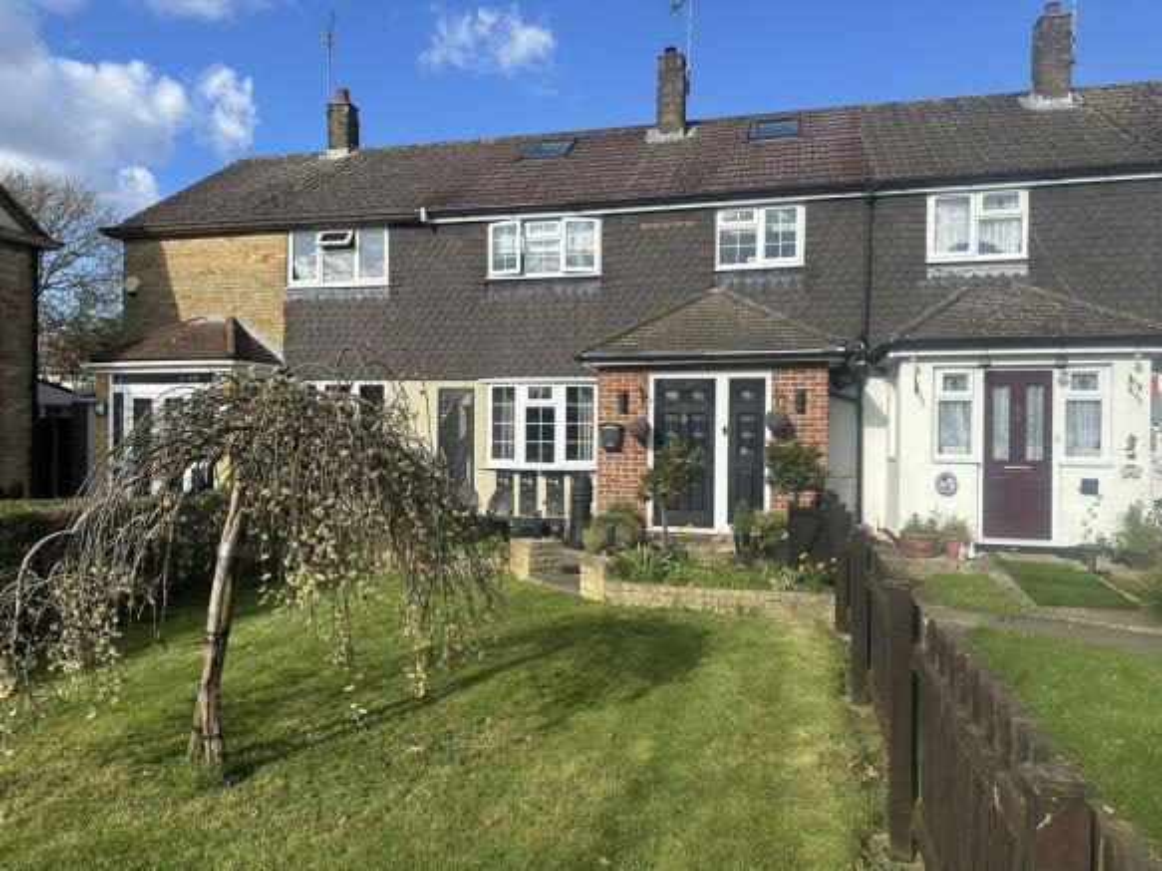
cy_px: 436
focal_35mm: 24
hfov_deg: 71.6
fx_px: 805
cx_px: 581
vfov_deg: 56.8
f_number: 1.78
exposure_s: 1/2732
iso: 80
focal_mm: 6.86
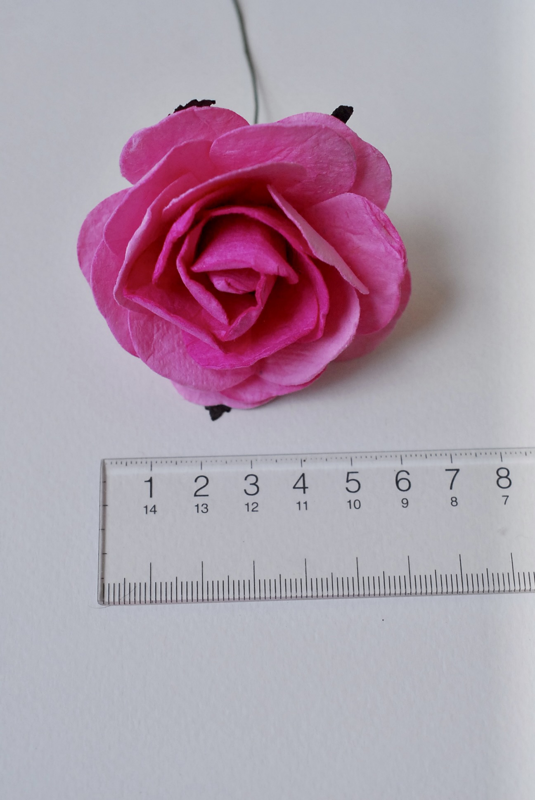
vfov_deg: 33.4
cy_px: 400
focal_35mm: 60
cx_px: 268
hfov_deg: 22.7
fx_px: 1334
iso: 640
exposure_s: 1/160
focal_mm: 40
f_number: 5.6
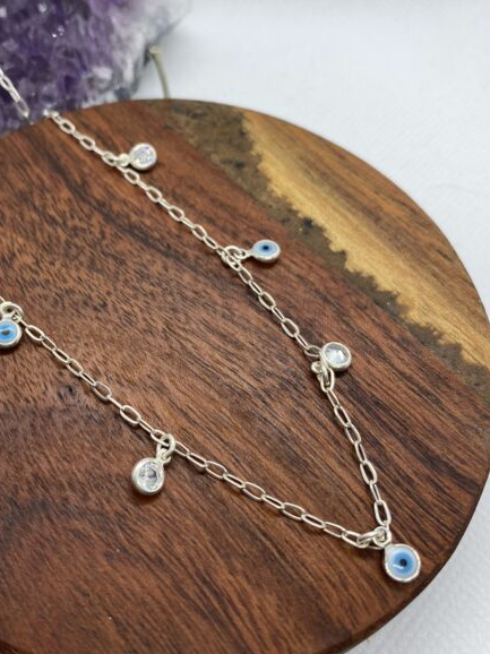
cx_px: 163
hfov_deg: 39.2
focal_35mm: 36
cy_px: 287
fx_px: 680
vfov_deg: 51.2
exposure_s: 1/179
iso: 32
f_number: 1.8
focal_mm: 4.25
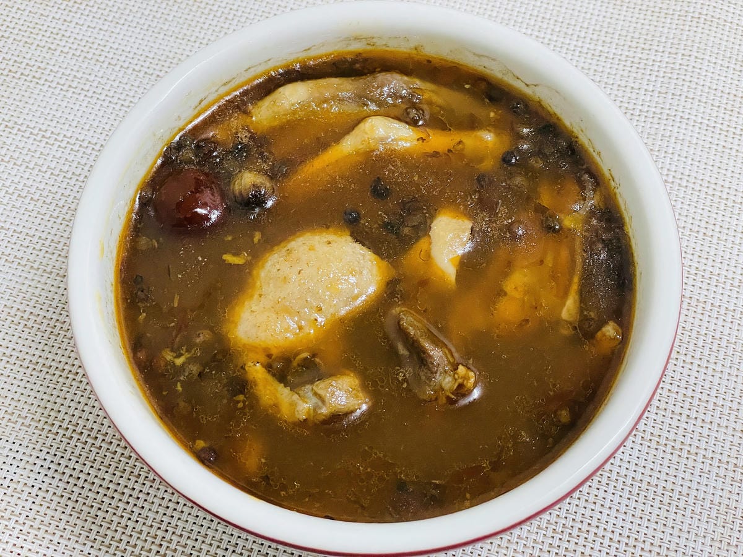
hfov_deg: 36.8
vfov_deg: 28.0
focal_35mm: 52
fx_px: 1116
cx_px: 372
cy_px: 278
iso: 500
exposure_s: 1/60
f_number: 2
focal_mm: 6
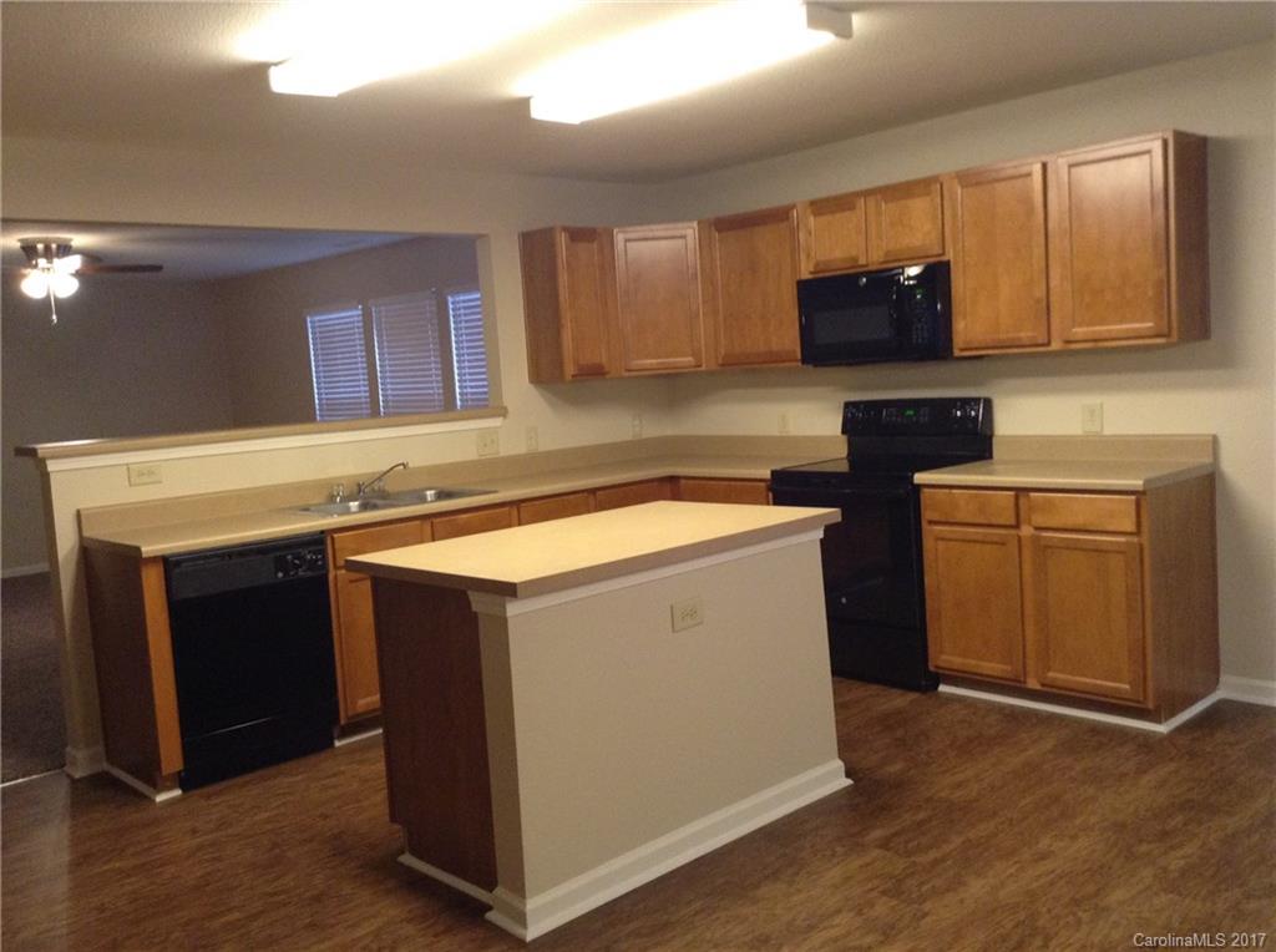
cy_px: 476
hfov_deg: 55.4
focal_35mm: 33
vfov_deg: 42.8
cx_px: 638
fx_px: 1214
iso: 160
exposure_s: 1/24
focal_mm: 3.3
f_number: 2.4
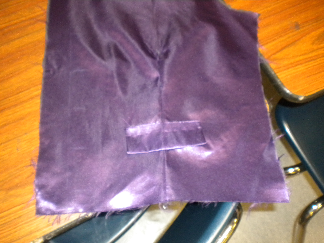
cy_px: 122
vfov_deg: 40.7
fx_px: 328
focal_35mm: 35
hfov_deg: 52.6
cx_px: 162
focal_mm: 6.3
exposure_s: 1/30
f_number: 4.6
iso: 400
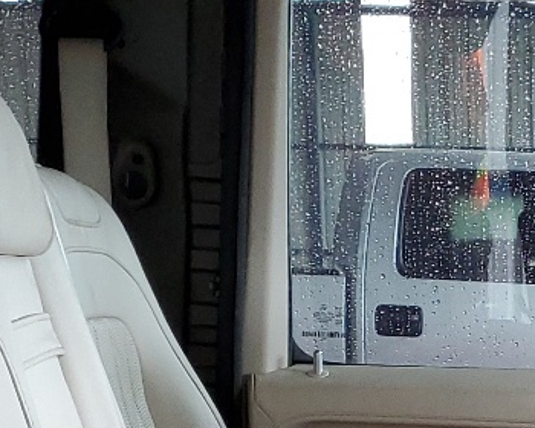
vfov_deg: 12.6
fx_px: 1837
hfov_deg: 16.3
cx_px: 497
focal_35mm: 116
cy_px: 634
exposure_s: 1/60.2
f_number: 1.5
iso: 180
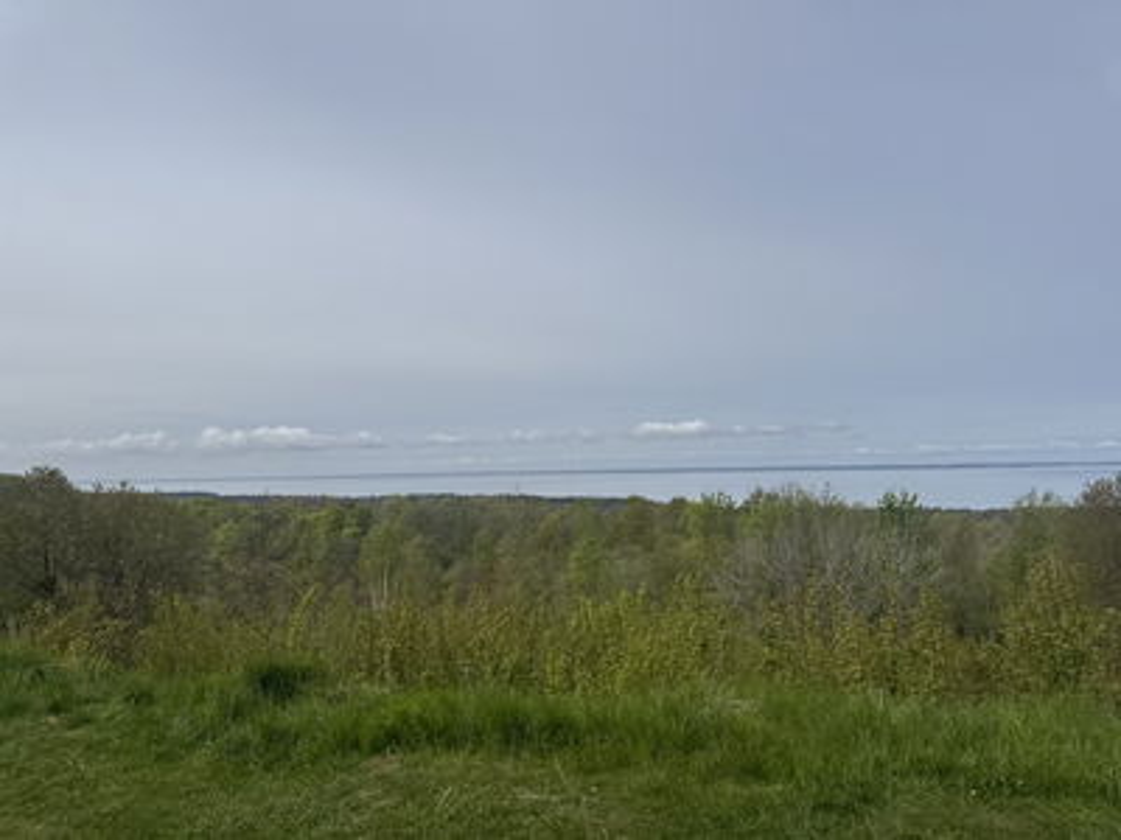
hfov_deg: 71.6
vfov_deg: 56.8
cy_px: 420
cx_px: 560
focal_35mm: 24
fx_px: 777
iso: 80
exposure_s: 1/10417
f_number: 1.78
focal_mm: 6.76
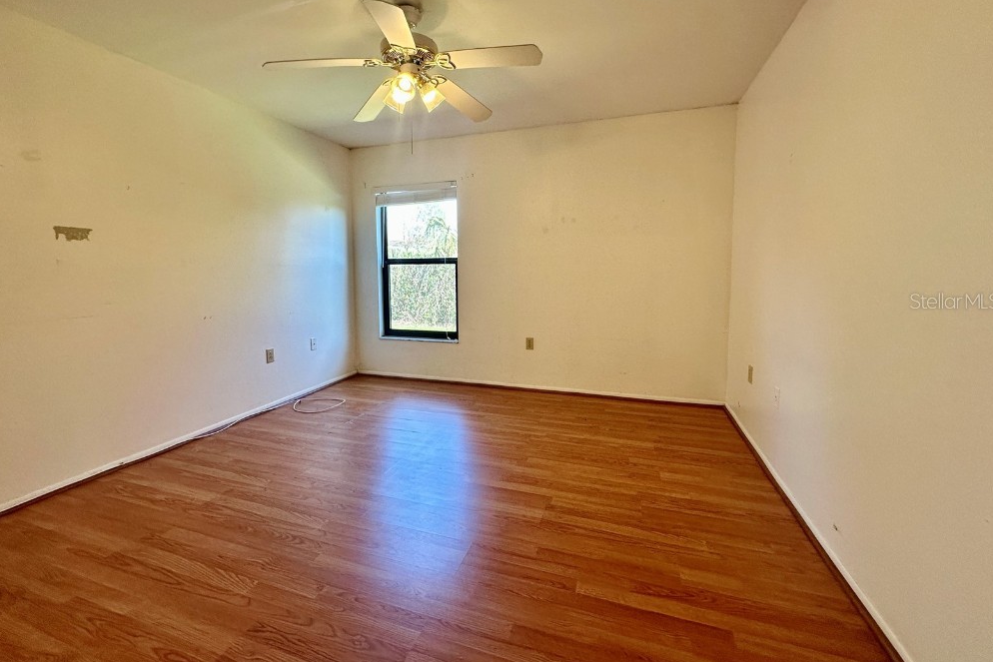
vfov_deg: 77.2
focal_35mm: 15
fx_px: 414
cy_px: 301
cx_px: 493
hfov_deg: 100.4
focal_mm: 2.22
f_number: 2.2
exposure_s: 1/120
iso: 125
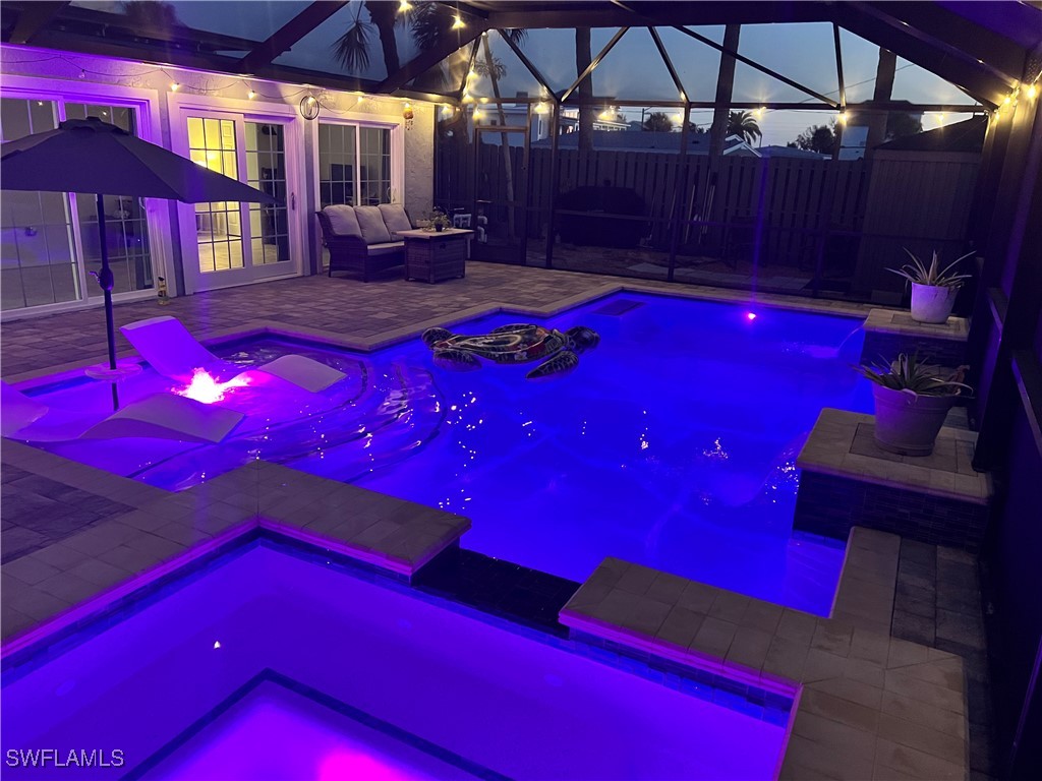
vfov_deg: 53.1
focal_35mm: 26
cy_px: 390
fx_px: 783
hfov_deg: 67.3
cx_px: 521
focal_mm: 5.7
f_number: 1.5
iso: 500
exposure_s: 1/30
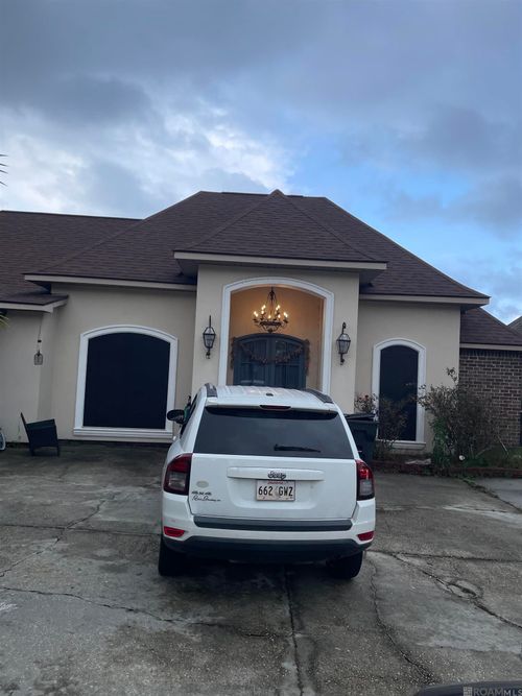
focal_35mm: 26
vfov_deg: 67.3
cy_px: 348
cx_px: 261
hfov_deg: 53.0
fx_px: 523
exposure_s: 1/917
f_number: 1.6
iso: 32
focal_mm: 4.2
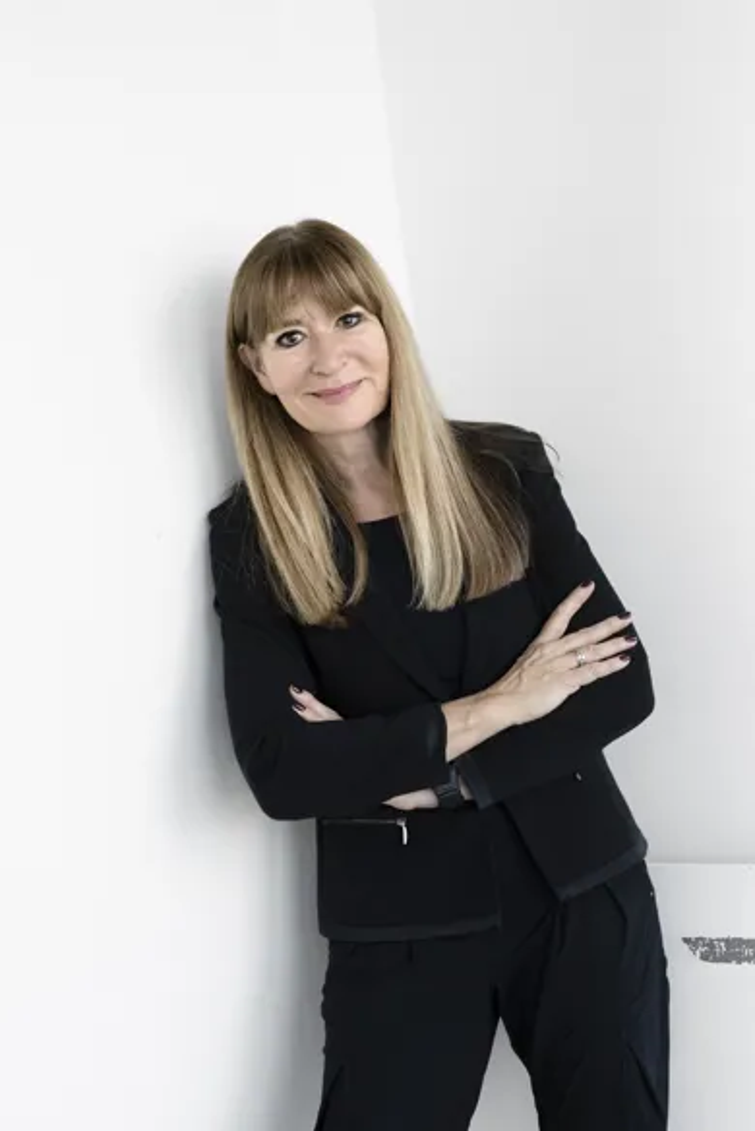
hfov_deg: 16.1
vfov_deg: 23.9
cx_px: 378
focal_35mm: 85
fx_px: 2671
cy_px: 566
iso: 640
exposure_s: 1/200
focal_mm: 85
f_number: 4.5
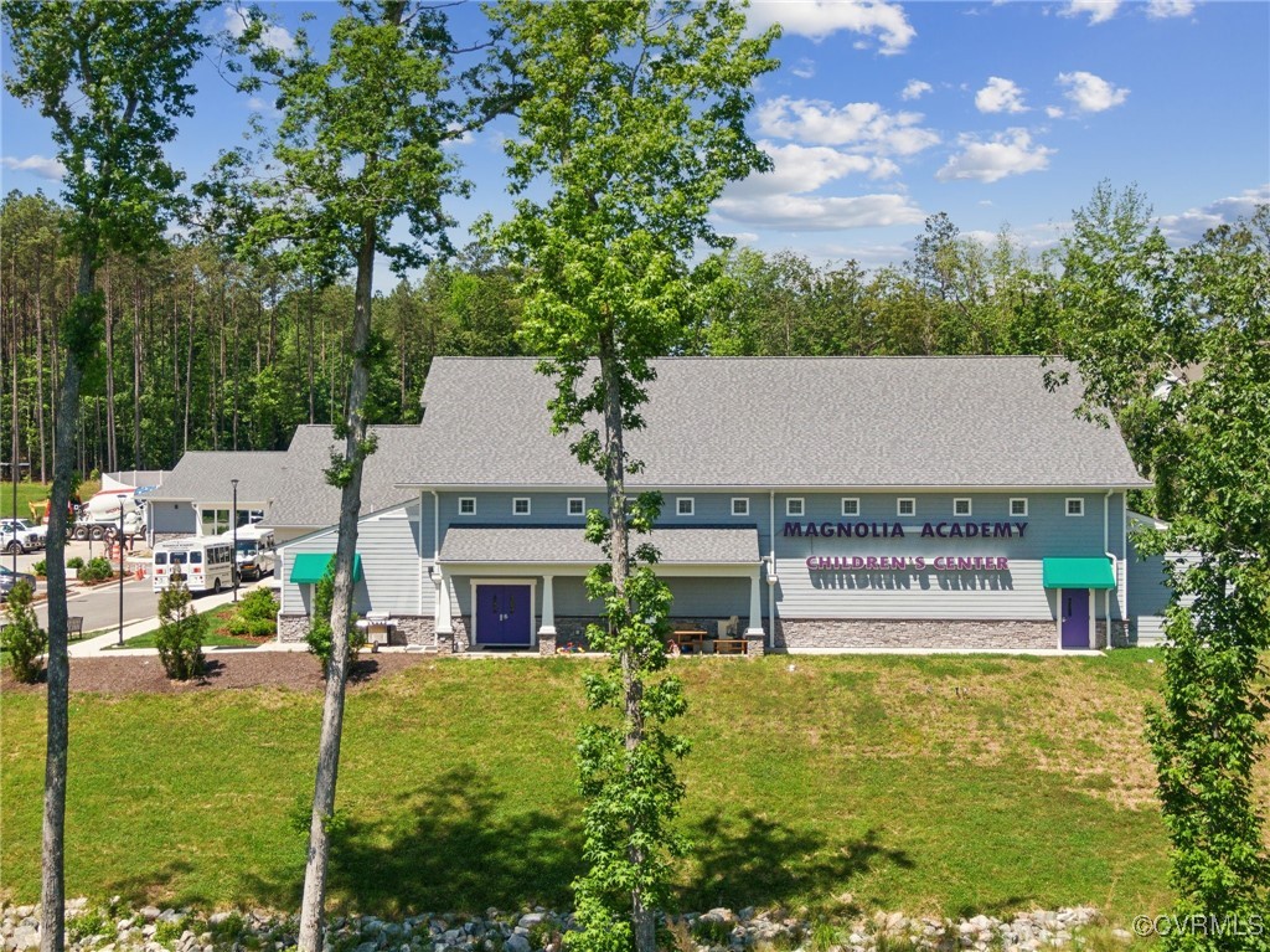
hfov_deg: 43.0
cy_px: 476
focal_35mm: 44
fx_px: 1614
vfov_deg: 32.8
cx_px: 635
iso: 100
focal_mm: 7.7
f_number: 3.6
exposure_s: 1/640
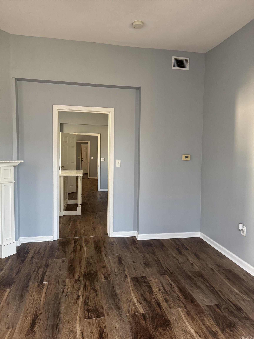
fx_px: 235
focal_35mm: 24
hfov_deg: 56.8
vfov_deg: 71.6
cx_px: 127
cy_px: 170
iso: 400
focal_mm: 6.76
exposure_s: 1/60
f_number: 1.78
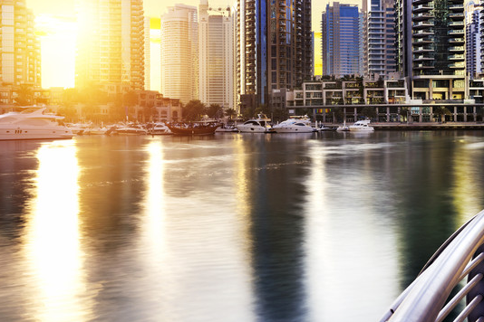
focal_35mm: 46
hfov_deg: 42.7
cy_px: 69
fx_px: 618
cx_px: 259
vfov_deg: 28.7
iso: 80
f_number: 11
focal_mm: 24
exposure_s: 20
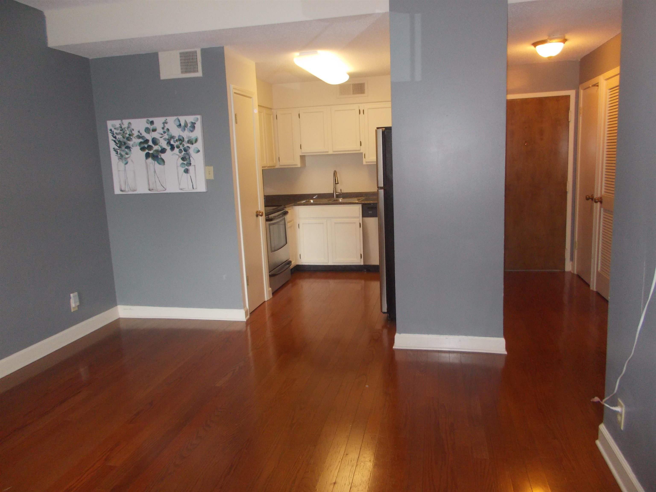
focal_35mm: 26
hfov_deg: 67.3
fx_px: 493
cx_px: 328
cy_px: 246
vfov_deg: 53.1
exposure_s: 1/25
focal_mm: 4.6
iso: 250
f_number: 3.2
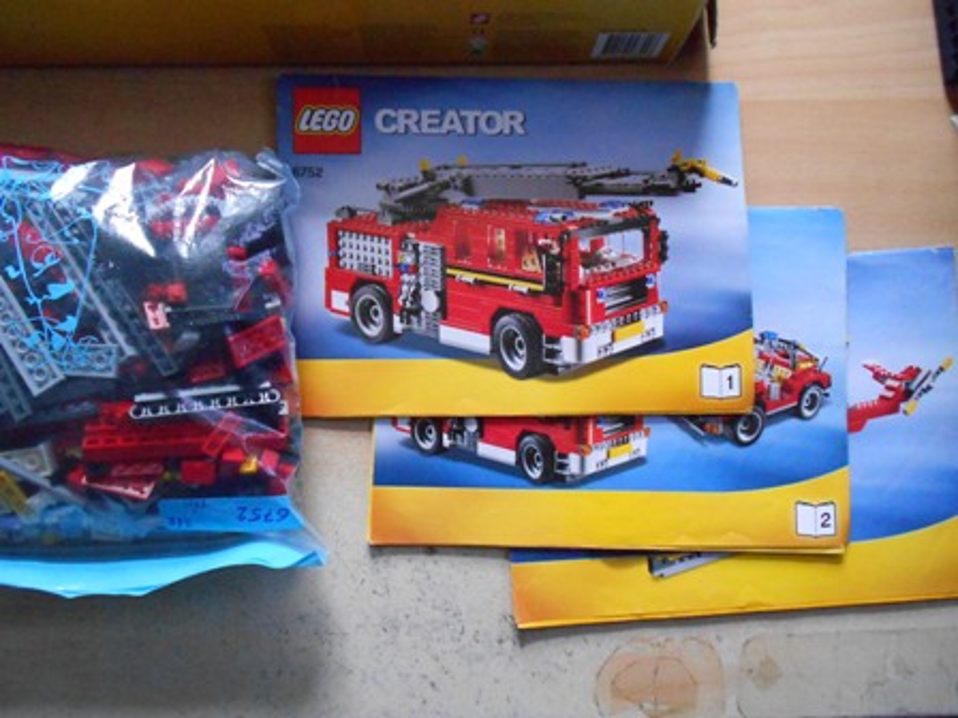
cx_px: 479
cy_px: 359
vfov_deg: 53.1
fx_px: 720
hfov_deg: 67.3
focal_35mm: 26
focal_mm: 4.6
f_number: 3.2
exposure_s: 1/5
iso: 800
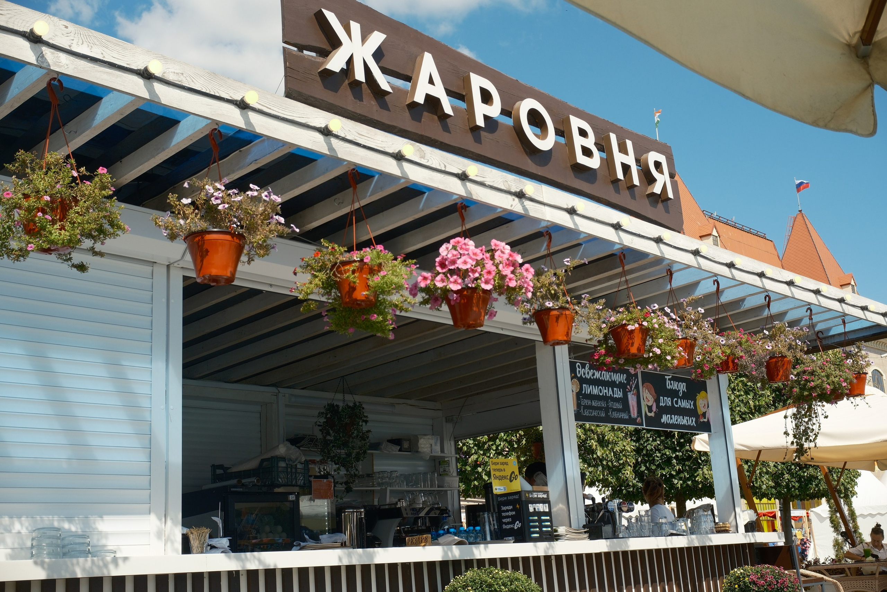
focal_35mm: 41
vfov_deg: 32.6
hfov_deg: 47.4
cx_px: 444
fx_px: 1010
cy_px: 296
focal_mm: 27
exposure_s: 1/750
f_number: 8
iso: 320
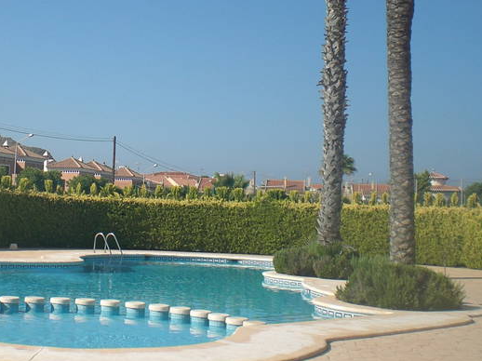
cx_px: 141
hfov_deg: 32.8
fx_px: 807
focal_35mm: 58
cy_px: 127
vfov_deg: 25.1
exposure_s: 1/500
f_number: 4.4
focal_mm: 6.3
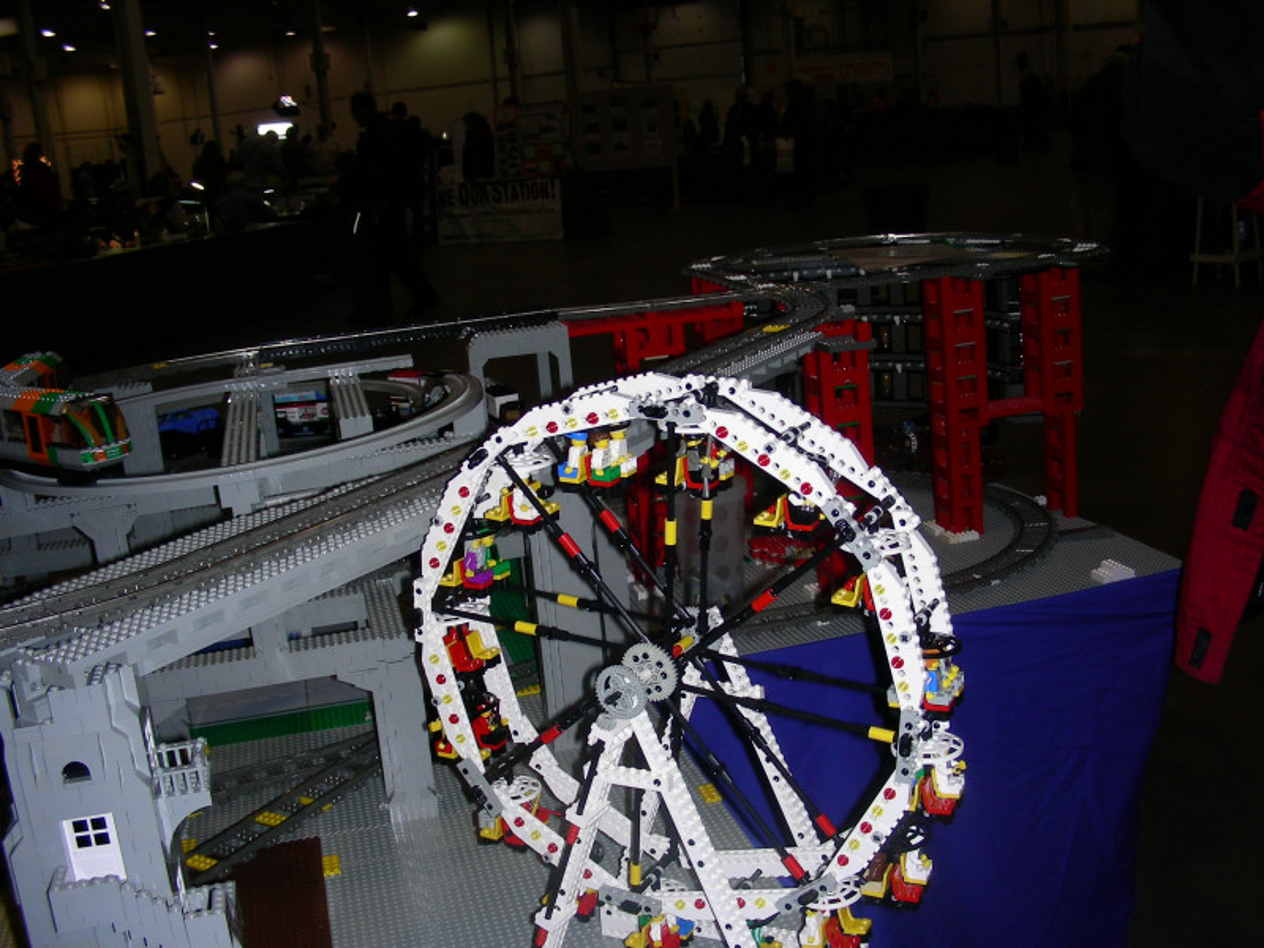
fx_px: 1388
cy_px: 474
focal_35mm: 38
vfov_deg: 37.7
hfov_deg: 49.0
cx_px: 632
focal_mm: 6.3
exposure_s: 1/60.1
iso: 50
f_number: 3.5
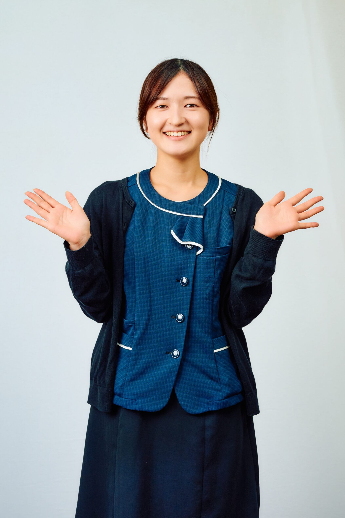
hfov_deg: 16.1
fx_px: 1222
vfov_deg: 23.9
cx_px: 172
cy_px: 259
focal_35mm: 85
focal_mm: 85
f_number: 9
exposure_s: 1/160
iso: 500
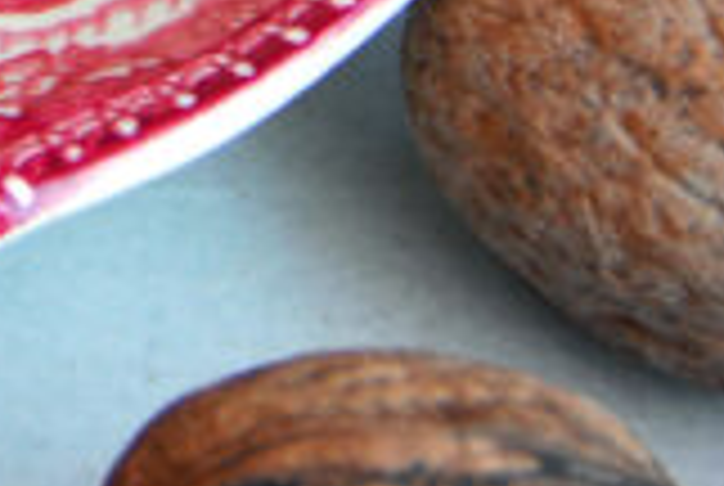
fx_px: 9288
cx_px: -288
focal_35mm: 461
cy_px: -652
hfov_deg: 4.4
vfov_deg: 3.0
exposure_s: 1/60
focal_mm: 62
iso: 200
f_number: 5
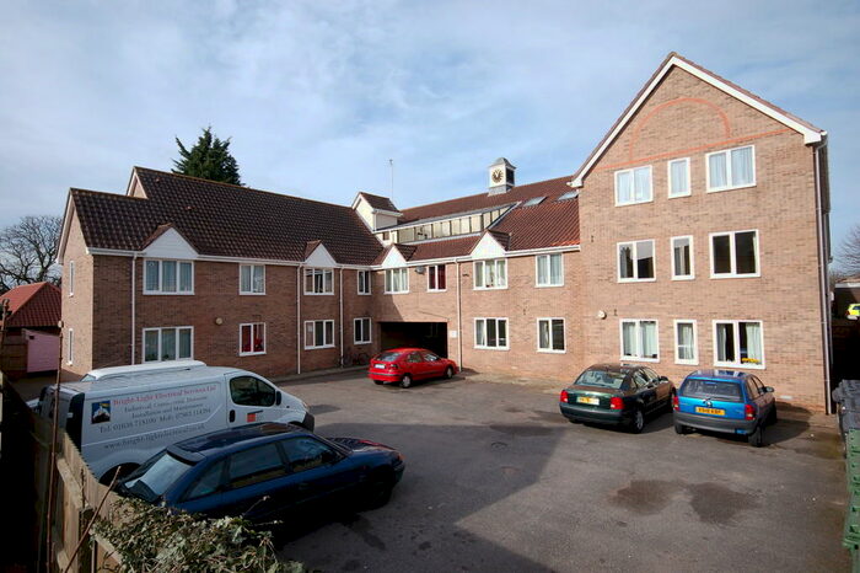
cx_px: 430
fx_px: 466
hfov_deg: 85.4
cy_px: 286
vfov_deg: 63.2
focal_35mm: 20
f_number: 8
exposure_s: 1/250
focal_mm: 13
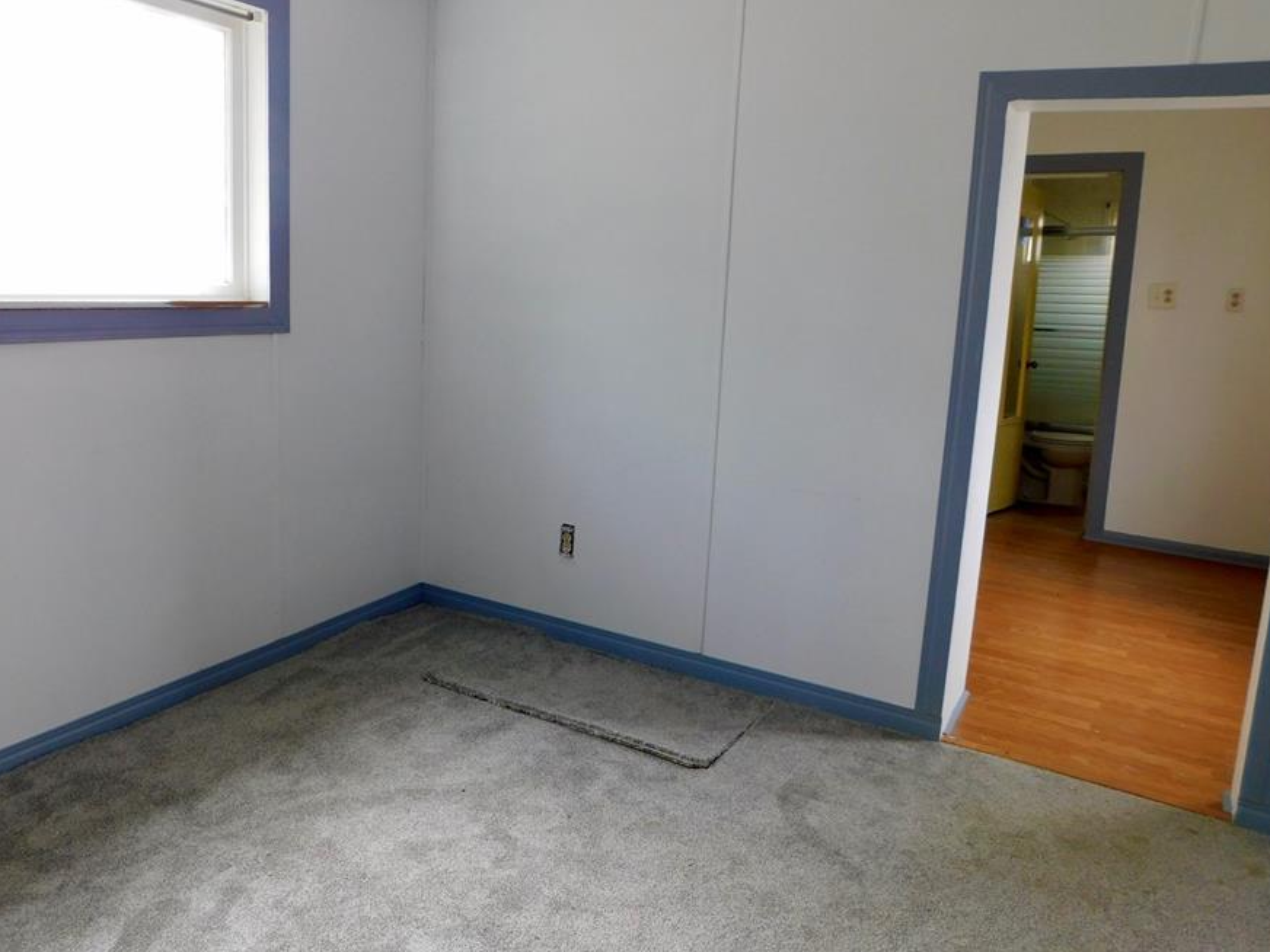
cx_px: 569
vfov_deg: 51.3
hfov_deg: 65.2
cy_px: 440
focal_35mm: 27
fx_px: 991
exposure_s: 1/40
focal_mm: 4
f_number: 3
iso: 125
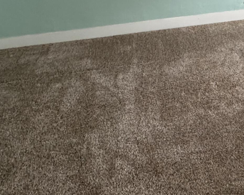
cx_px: 179
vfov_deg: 26.5
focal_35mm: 44
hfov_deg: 41.0
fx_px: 318
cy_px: -84
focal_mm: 2.22
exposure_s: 1/60
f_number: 2.2
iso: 400
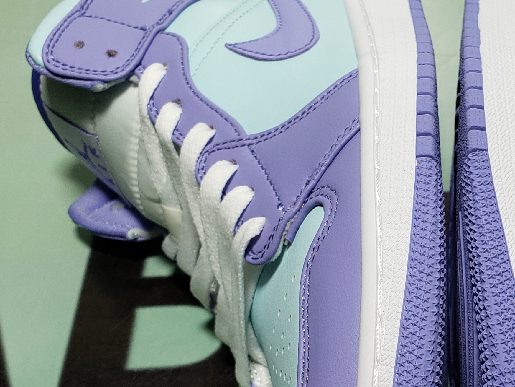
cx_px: 502
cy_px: 277
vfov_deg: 24.2
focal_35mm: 60
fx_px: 893
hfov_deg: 30.2
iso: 50
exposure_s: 1/177
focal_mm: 4.3
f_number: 2.4
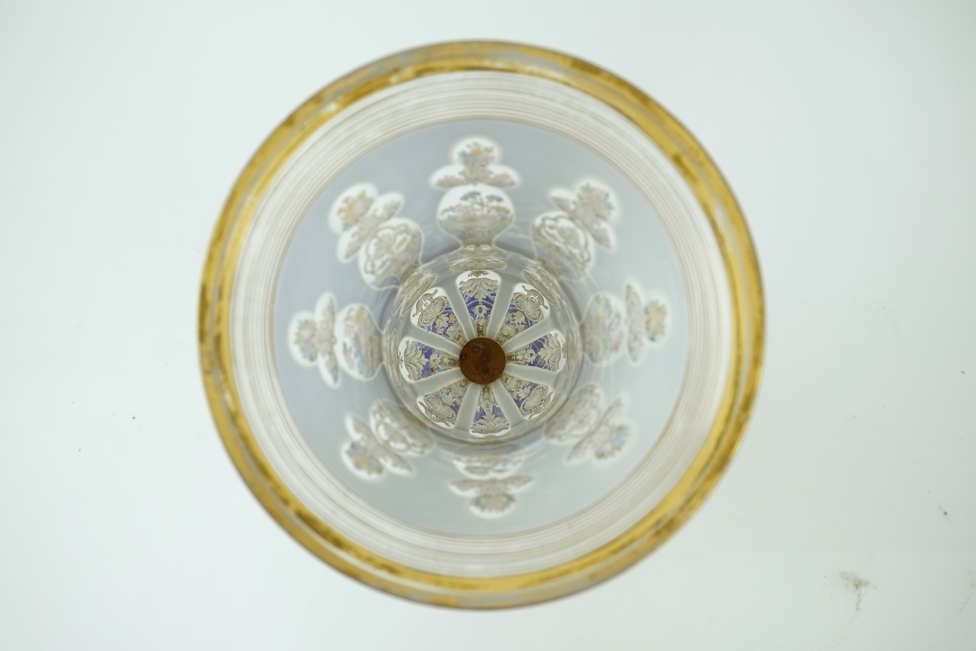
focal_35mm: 45
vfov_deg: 29.9
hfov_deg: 43.6
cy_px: 326
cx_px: 488
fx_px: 1220
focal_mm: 30
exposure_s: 1/50
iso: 640
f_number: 10
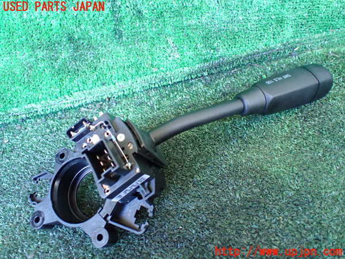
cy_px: 130
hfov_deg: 60.0
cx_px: 172
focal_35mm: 30
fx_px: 299
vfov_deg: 46.8
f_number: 2.3
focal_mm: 5.4
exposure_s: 1/30
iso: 1000
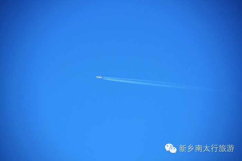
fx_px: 2013
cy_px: 80
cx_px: 121
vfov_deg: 4.6
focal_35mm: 300
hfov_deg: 6.9
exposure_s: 1/750
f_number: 6.7
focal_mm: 200
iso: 200
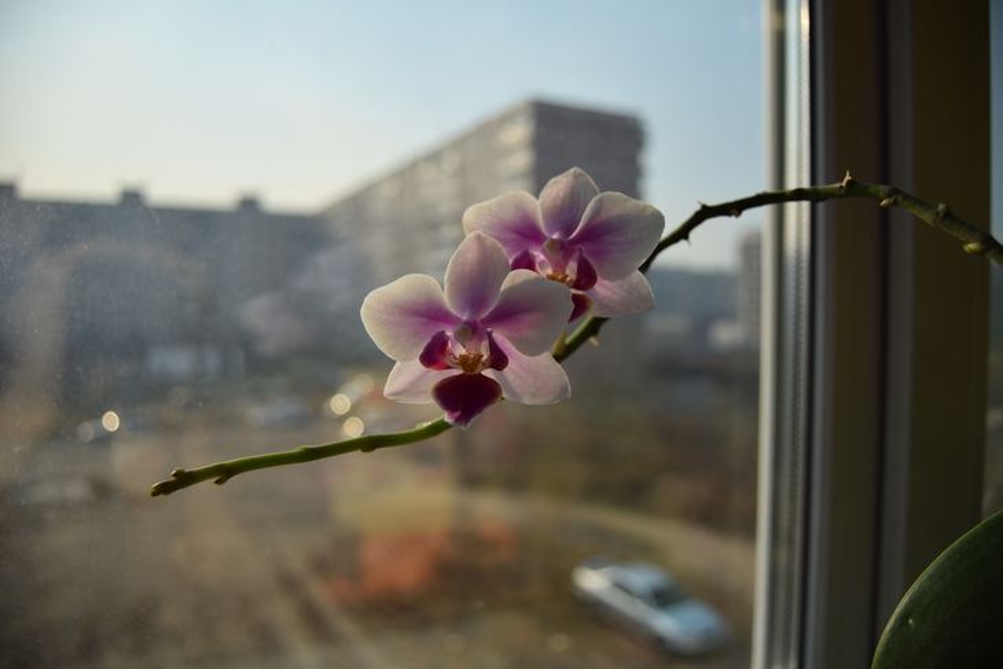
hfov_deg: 67.4
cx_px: 502
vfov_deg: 47.9
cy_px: 334
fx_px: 752
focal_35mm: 27
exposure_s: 1/1250
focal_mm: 18
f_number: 3.5
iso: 100
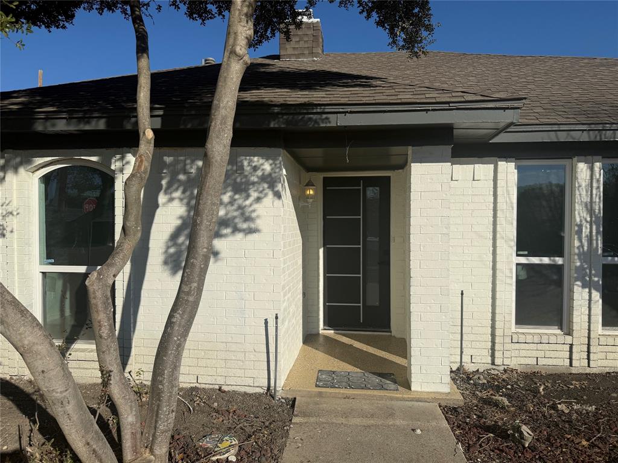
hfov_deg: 71.6
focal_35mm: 24
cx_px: 309
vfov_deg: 56.8
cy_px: 232
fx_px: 428
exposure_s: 1/11905
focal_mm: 6.76
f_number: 1.78
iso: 80
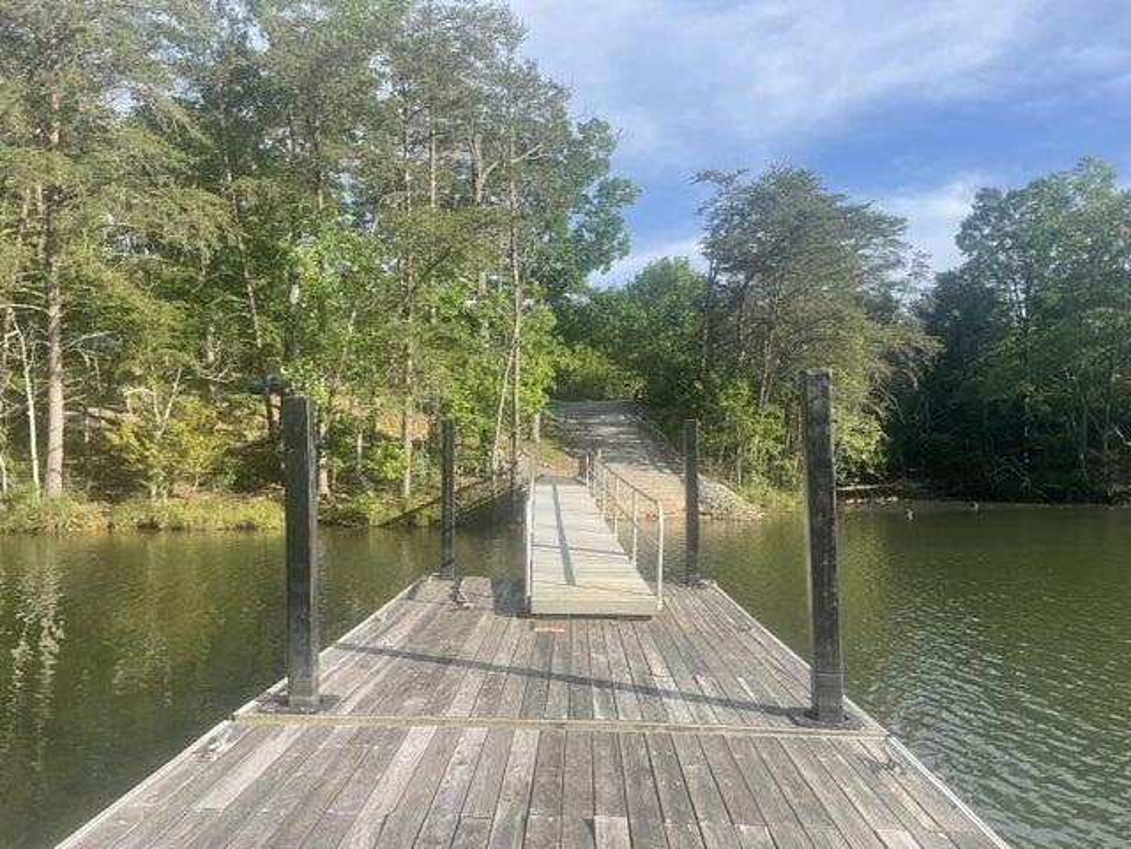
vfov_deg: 53.1
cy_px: 424
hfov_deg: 67.3
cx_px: 566
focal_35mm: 26
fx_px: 849
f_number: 1.6
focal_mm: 4.2
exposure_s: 1/1667
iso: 32
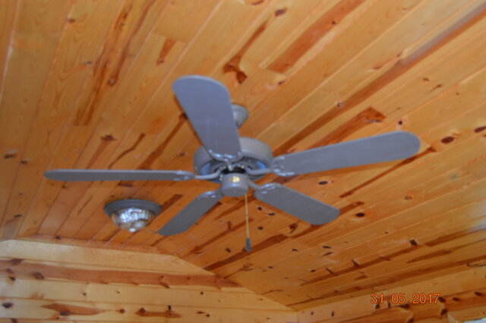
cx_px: 243
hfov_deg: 55.1
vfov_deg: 38.3
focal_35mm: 34
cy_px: 162
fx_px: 465
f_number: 3.8
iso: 400
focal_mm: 23
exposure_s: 1/60
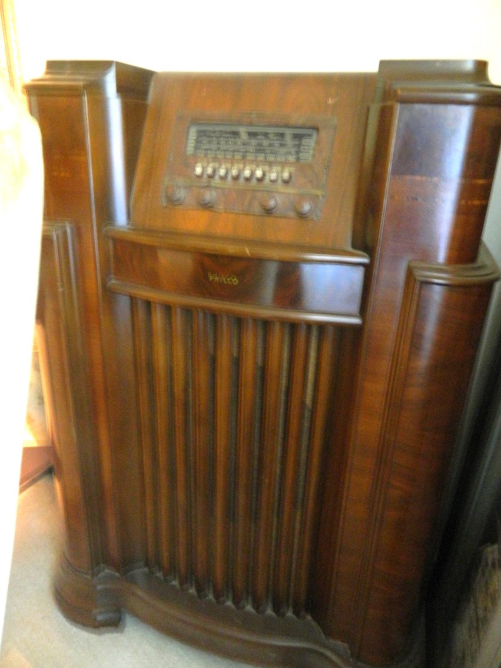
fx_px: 483
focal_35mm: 25
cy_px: 334
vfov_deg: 69.4
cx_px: 250
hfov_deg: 54.9
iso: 400
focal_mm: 4.5
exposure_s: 1/2
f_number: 3.1
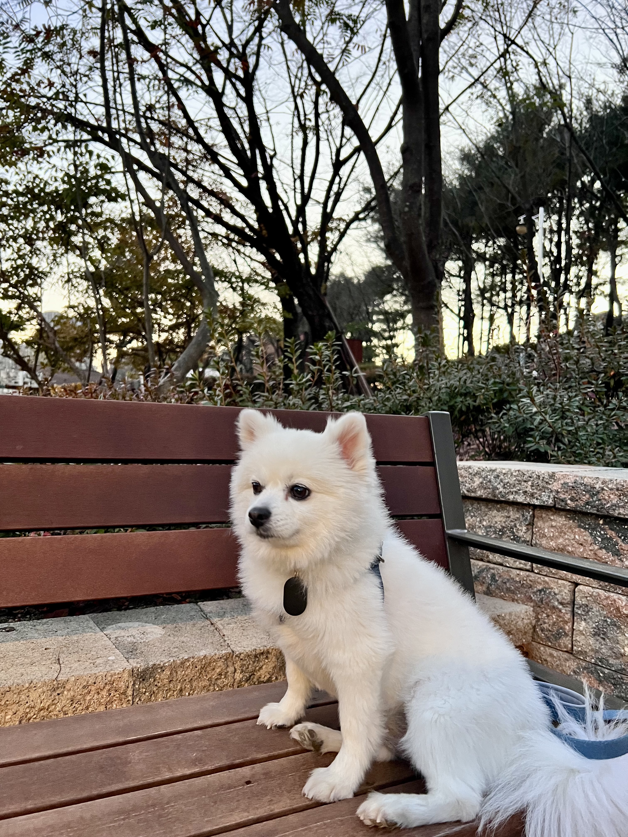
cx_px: 314
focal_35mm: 26
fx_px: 629
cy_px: 418
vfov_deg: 67.3
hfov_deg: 53.1
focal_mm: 5.7
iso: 250
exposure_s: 1/60
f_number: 1.5
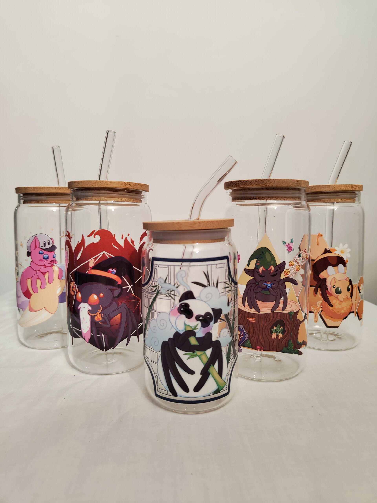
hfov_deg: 56.8
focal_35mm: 24
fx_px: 349
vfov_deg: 71.6
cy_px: 252
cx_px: 188
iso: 157
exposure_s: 1/100
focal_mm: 5.59
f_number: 1.88
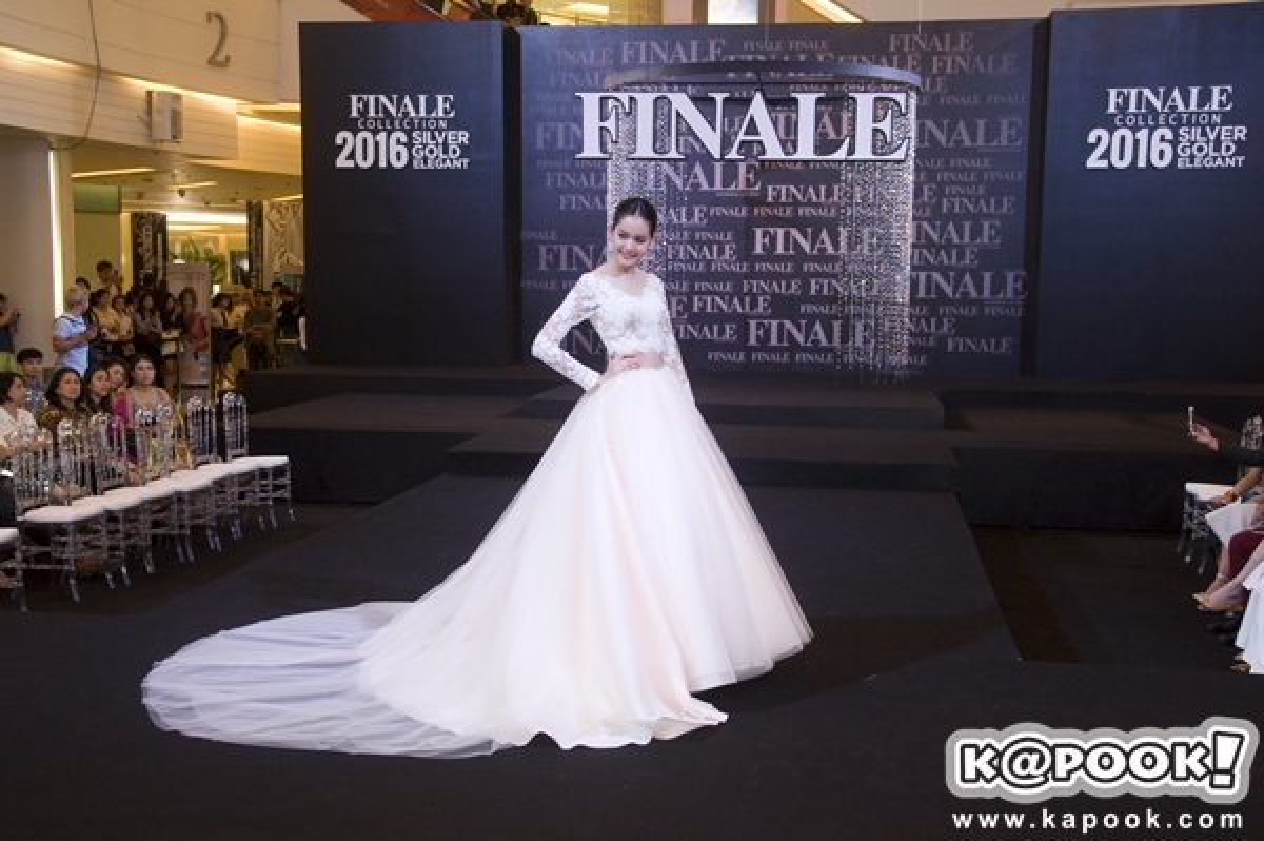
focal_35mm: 42
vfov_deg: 31.8
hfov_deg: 46.4
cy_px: 420
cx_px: 632
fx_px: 1473
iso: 1000
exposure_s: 1/100
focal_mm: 28
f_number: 5.6
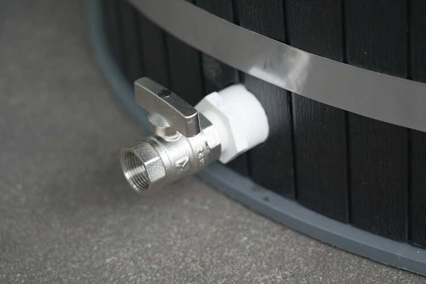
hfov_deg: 19.5
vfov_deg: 13.0
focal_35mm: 105
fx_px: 1242
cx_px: 213
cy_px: 142
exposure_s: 1/250
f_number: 4
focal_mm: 105
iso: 400
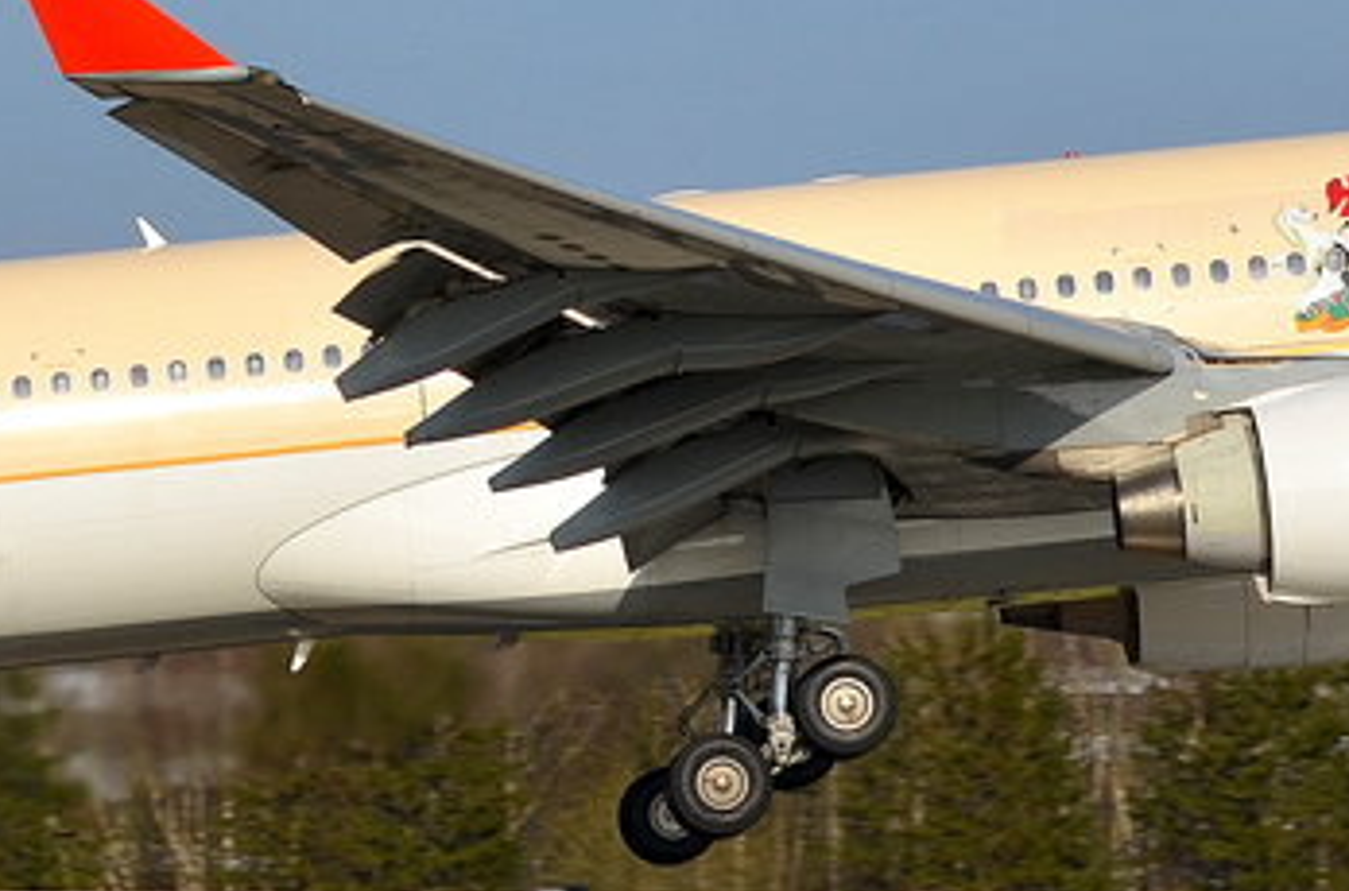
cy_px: -360
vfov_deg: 3.8
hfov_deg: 5.7
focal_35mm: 362
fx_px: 13528
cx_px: 682
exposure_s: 1/400
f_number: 10
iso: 100
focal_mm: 70
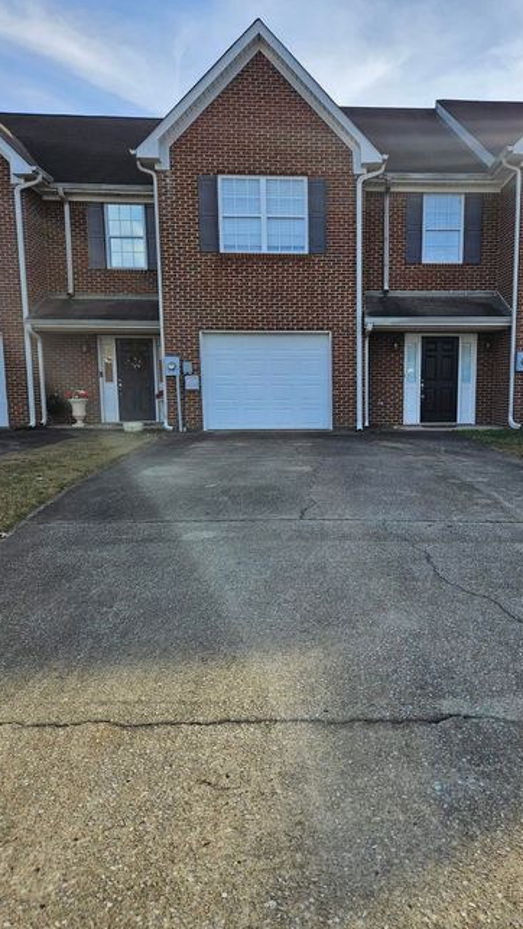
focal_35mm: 26
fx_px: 641
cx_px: 334
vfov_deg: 71.9
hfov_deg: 44.0
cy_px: 472
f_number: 1.8
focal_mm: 5.4
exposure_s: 1/1529
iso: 32
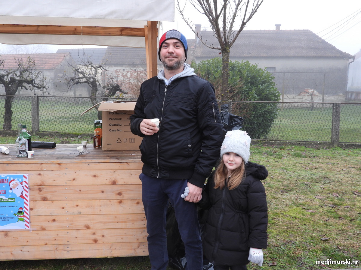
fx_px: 365
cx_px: 180
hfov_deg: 52.6
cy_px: 135
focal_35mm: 35
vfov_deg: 40.7
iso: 125
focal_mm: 6.3
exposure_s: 1/30
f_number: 3.2
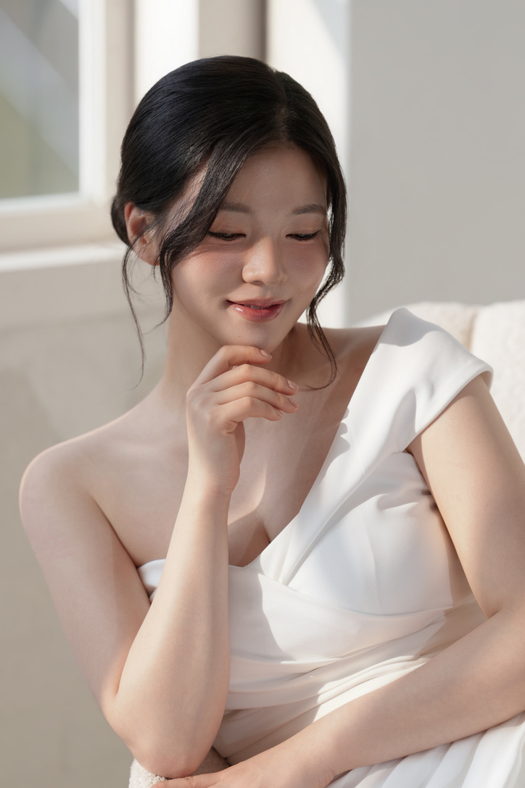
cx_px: 262
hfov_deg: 9.1
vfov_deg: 13.7
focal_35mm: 150
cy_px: 394
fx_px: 3281
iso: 100
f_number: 2.2
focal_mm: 150
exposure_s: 1/640
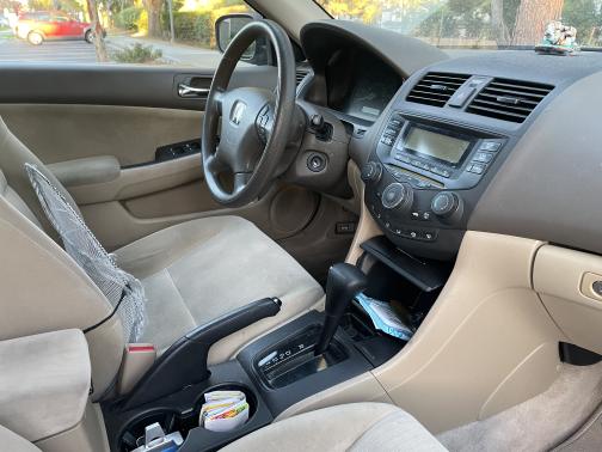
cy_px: 226
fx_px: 452
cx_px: 301
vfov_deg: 53.1
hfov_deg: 67.3
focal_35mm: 26
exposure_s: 1/60
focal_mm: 4.2
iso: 125
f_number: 1.6
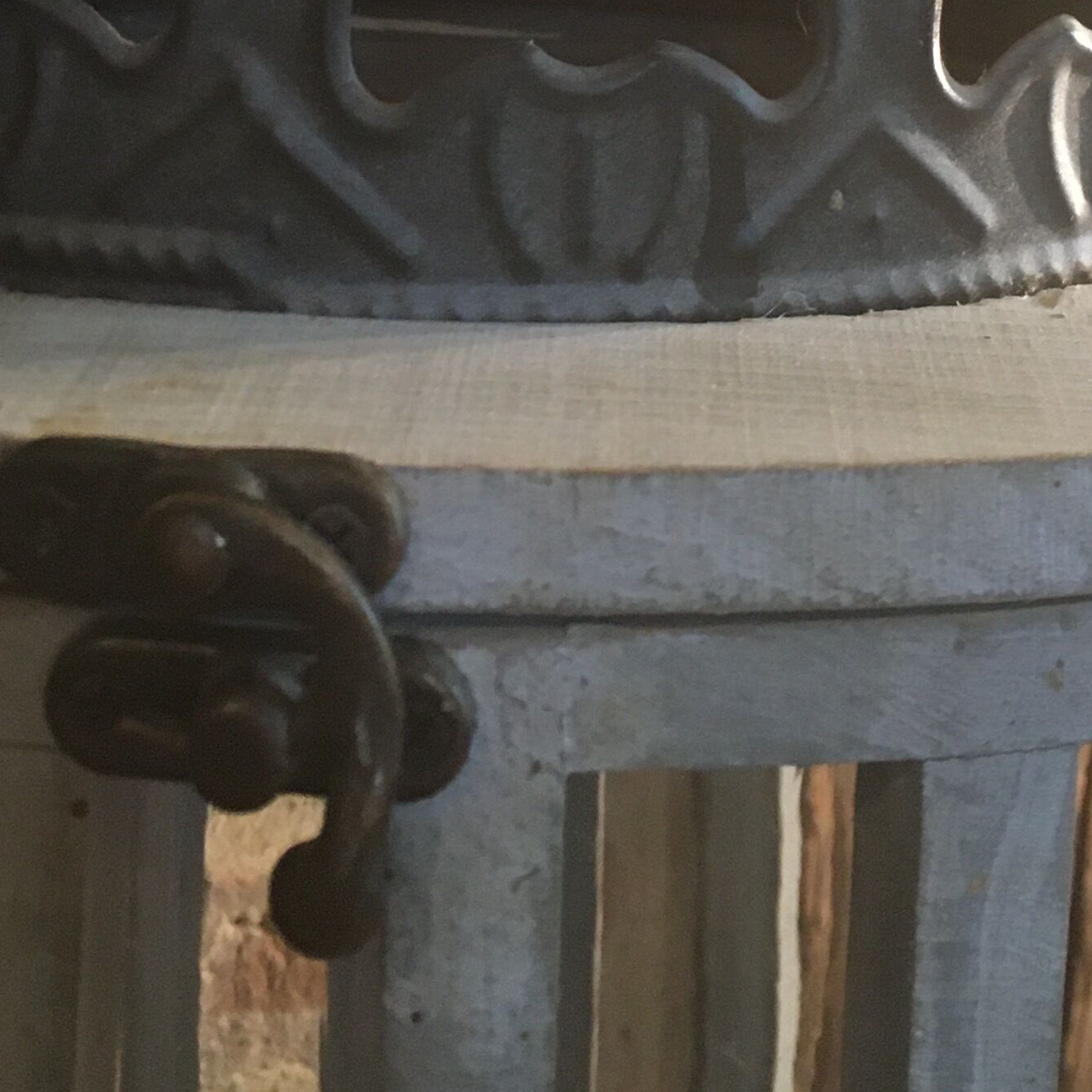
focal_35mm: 77
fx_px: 2748
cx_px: 456
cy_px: -330
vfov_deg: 20.5
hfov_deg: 22.5
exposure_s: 1/20
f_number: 2.2
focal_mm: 4.15
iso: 200
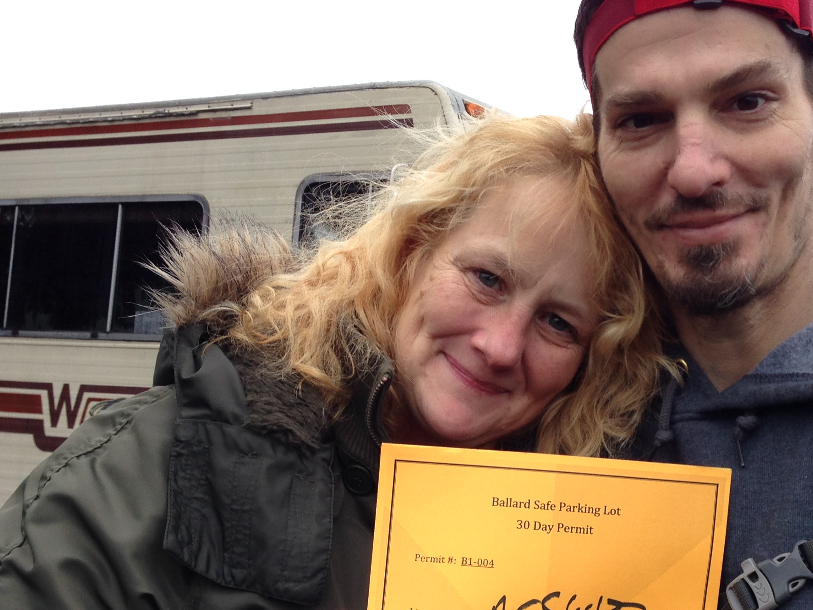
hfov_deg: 34.1
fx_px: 1315
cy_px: 430
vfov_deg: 25.9
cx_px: 520
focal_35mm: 56
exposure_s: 1/215
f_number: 2.4
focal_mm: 4.12
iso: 50
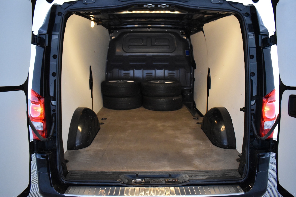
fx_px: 222
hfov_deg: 67.4
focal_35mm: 27
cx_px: 148
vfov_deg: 47.9
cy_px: 98
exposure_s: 1/60
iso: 4000
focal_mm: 18
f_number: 3.5
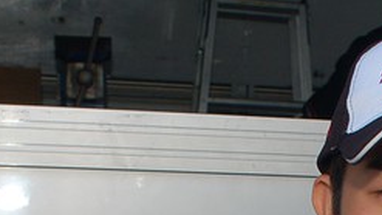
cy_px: 345
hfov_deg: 18.6
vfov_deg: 10.5
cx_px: 439
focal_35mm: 110
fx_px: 1114
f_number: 8
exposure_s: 1/250
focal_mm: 24
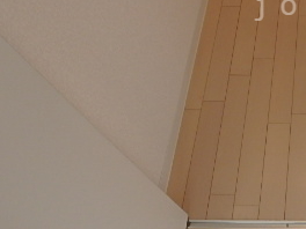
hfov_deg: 33.0
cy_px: 7
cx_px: 334
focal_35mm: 51
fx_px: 451
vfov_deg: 27.2
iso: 200
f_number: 3.5
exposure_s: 1/30
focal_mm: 3.7
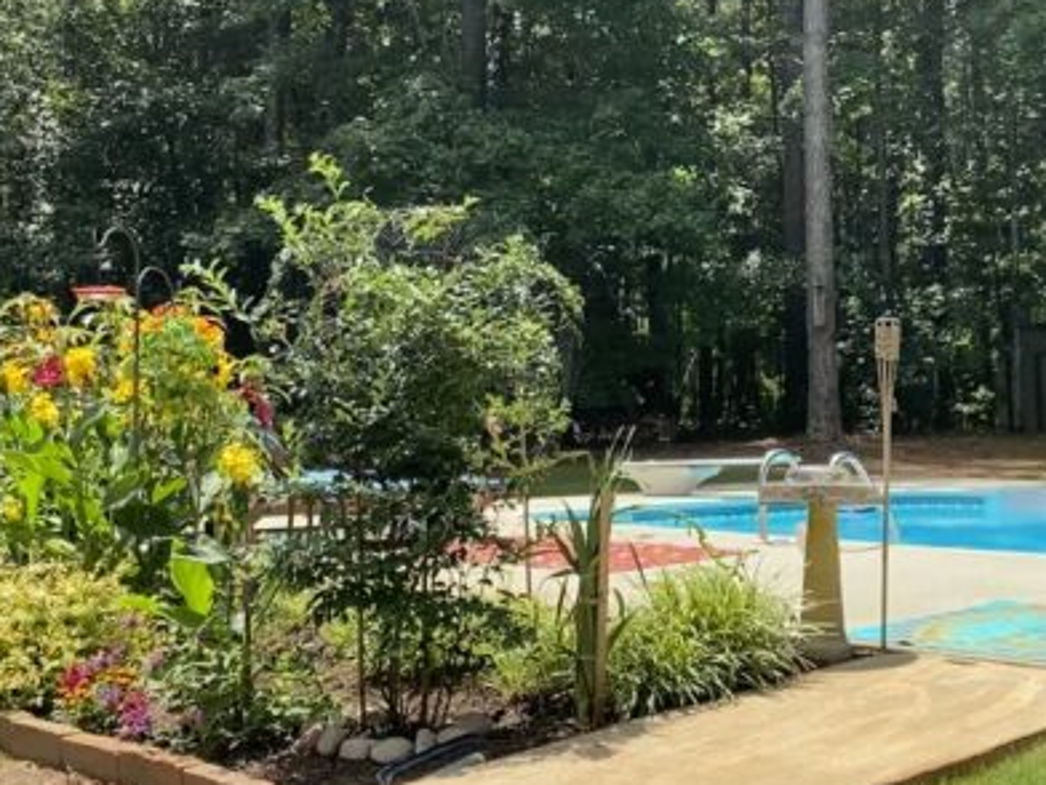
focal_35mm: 53
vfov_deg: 27.3
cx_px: 632
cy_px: 254
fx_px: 1602
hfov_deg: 36.0
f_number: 1.8
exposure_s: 1/1072
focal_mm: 4.25
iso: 32
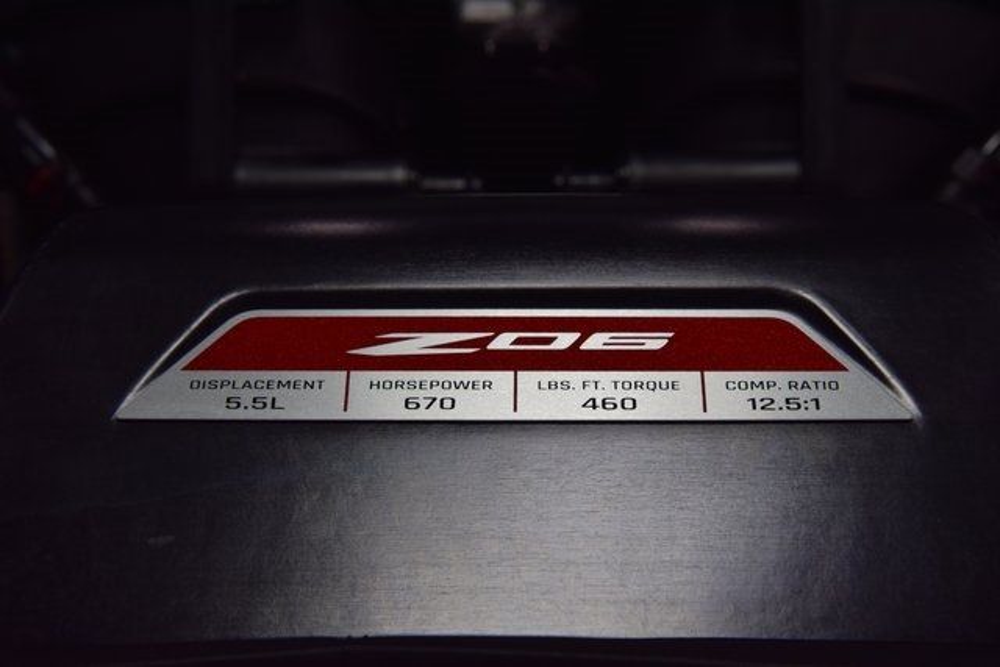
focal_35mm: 66
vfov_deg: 20.6
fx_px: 1834
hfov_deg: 30.5
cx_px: 500
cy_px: 334
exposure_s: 1/100
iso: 400
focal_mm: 44
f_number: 9
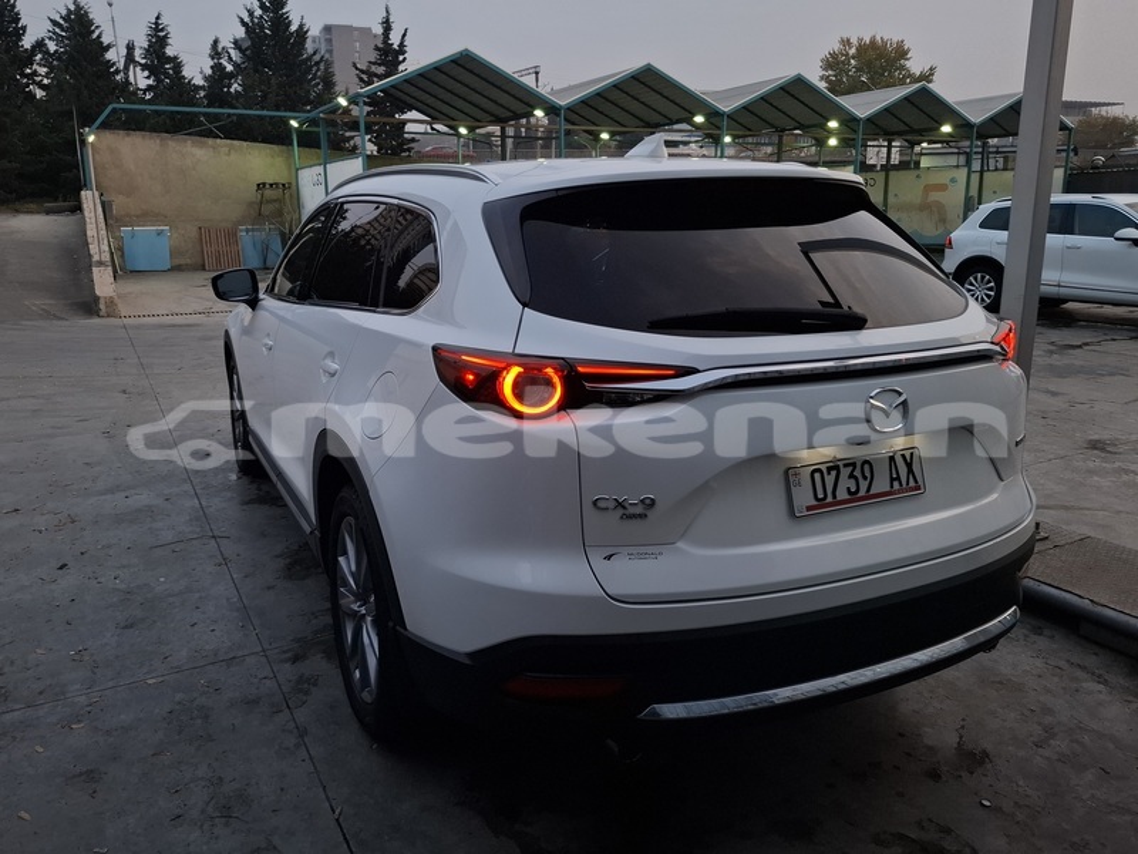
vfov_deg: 58.9
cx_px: 569
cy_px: 427
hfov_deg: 73.9
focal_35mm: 23
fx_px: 756
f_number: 1.8
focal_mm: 5.54
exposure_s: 1/161
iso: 50
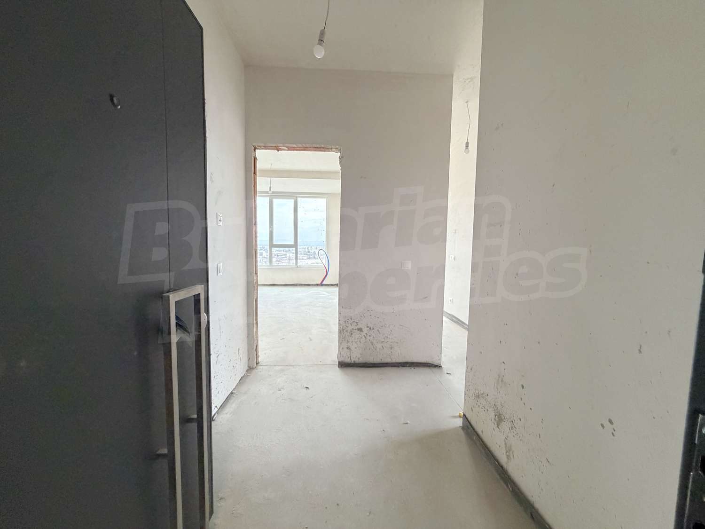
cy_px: 264
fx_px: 285
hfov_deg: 102.1
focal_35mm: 14
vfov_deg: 85.7
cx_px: 352
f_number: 2.2
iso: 400
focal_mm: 2.22
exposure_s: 1/60
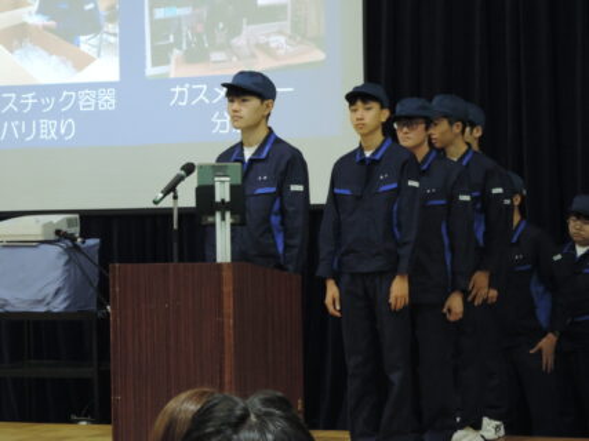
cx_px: 294
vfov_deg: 11.0
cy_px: 220
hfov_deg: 14.6
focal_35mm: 135
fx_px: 2296
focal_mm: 24
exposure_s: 1/20
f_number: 4.3
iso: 800
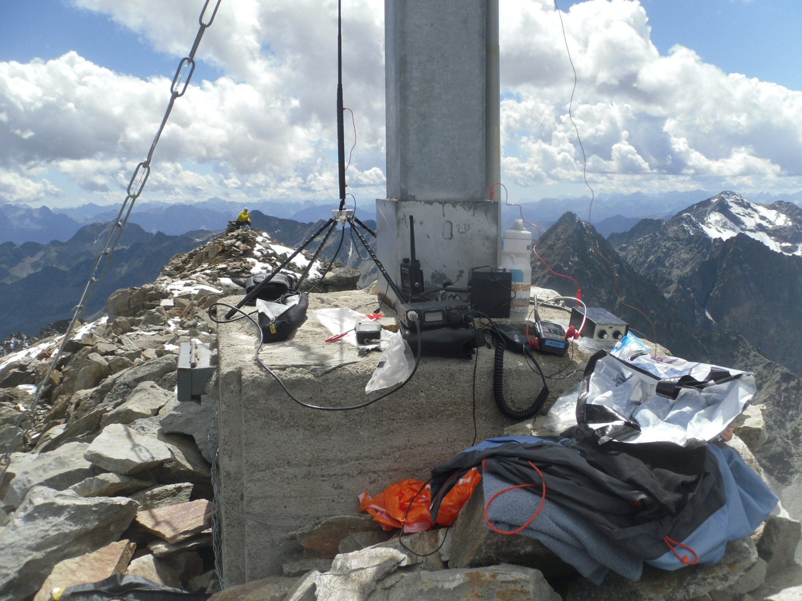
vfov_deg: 32.2
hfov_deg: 42.1
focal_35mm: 45
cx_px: 401
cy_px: 300
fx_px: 1043
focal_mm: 6.3
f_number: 8.2
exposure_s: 1/245
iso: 80
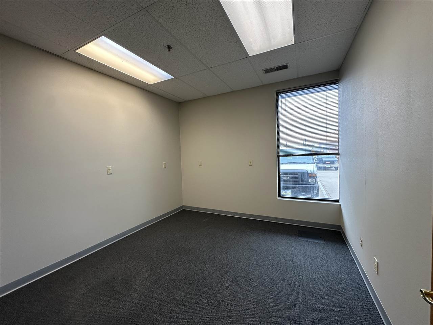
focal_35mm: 14
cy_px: 162
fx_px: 175
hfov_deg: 102.1
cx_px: 216
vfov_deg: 85.7
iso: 125
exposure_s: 1/120
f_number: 2.2
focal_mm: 2.22
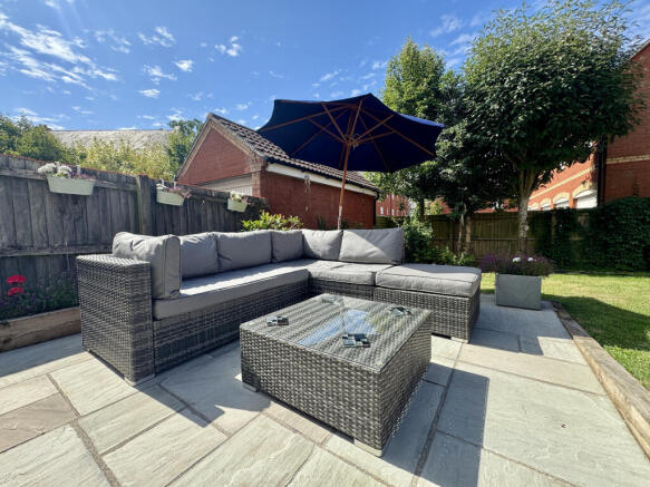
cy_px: 244
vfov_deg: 85.7
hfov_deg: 102.1
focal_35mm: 14
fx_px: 263
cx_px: 325
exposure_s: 1/631
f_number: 2.2
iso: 40
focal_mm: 2.22
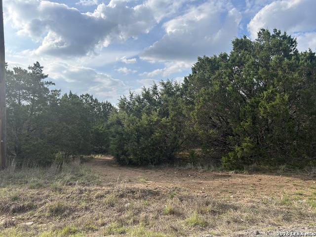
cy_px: 118
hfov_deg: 67.3
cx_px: 158
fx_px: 237
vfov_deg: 53.1
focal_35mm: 26
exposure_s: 1/3356
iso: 50
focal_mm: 5.7
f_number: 1.5
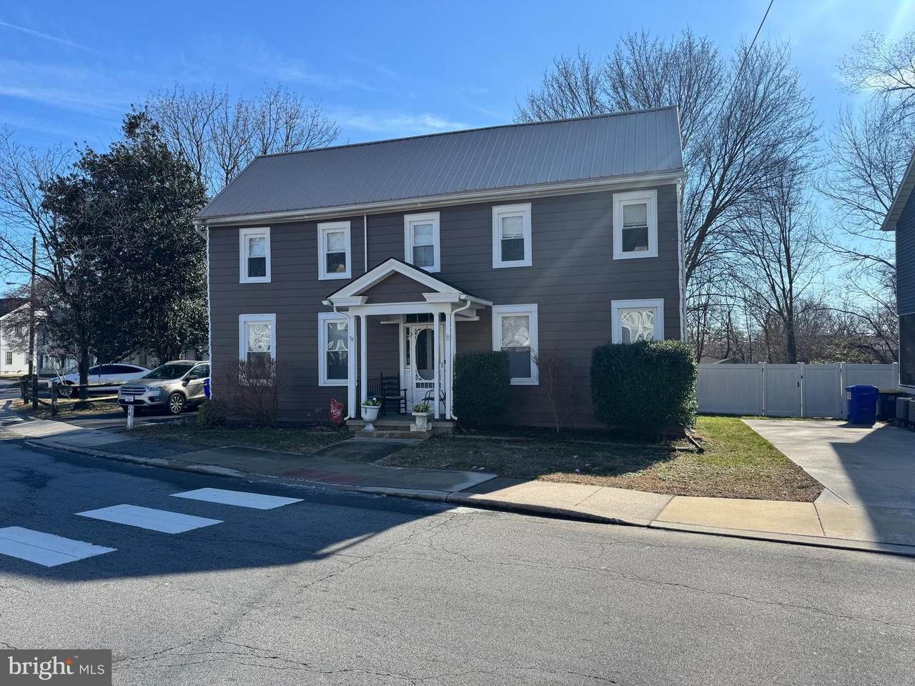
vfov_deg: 56.8
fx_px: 634
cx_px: 458
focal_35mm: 24
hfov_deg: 71.6
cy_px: 343
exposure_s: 1/2959
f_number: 1.78
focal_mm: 6.76
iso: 80
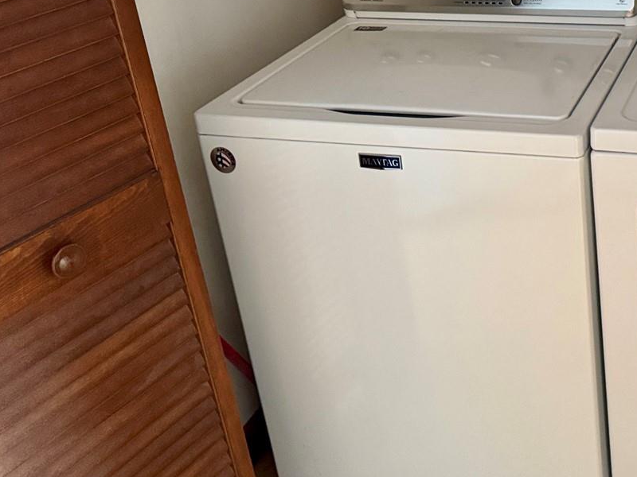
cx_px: 596
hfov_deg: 36.7
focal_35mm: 48
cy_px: 58
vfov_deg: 29.2
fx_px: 883
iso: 800
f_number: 1.78
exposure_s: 1/60
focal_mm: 6.76
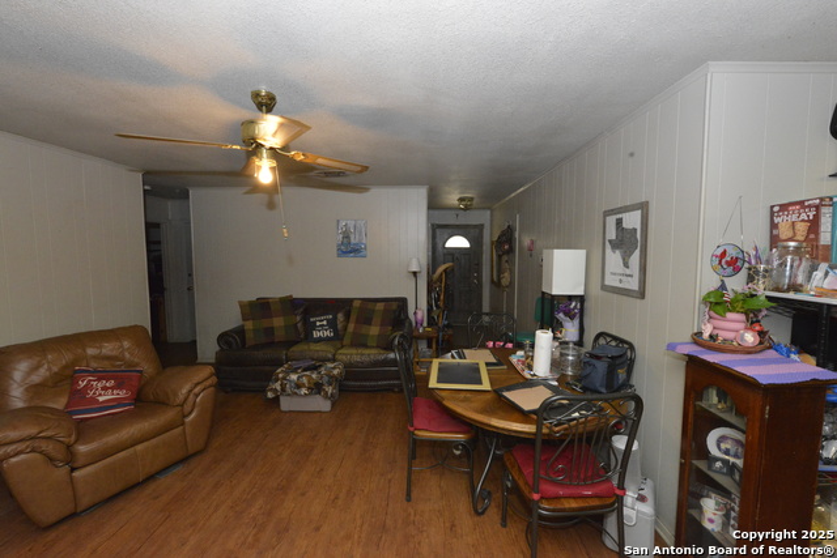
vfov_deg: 81.2
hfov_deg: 104.2
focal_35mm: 14
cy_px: 279
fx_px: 326
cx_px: 418
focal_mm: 14
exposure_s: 1/60
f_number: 11
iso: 6400
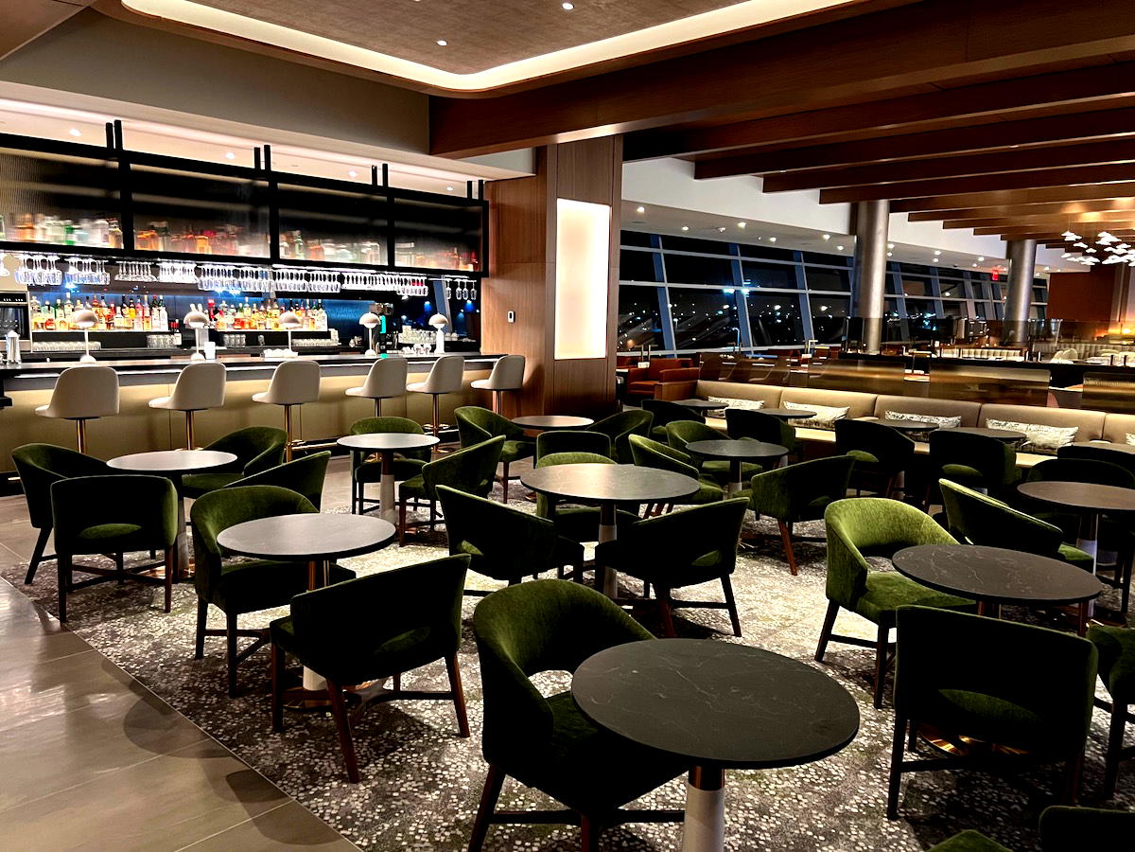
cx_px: 568
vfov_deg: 53.1
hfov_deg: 67.3
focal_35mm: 26
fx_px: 852
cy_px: 426
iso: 500
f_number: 1.5
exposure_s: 1/41
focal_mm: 5.7
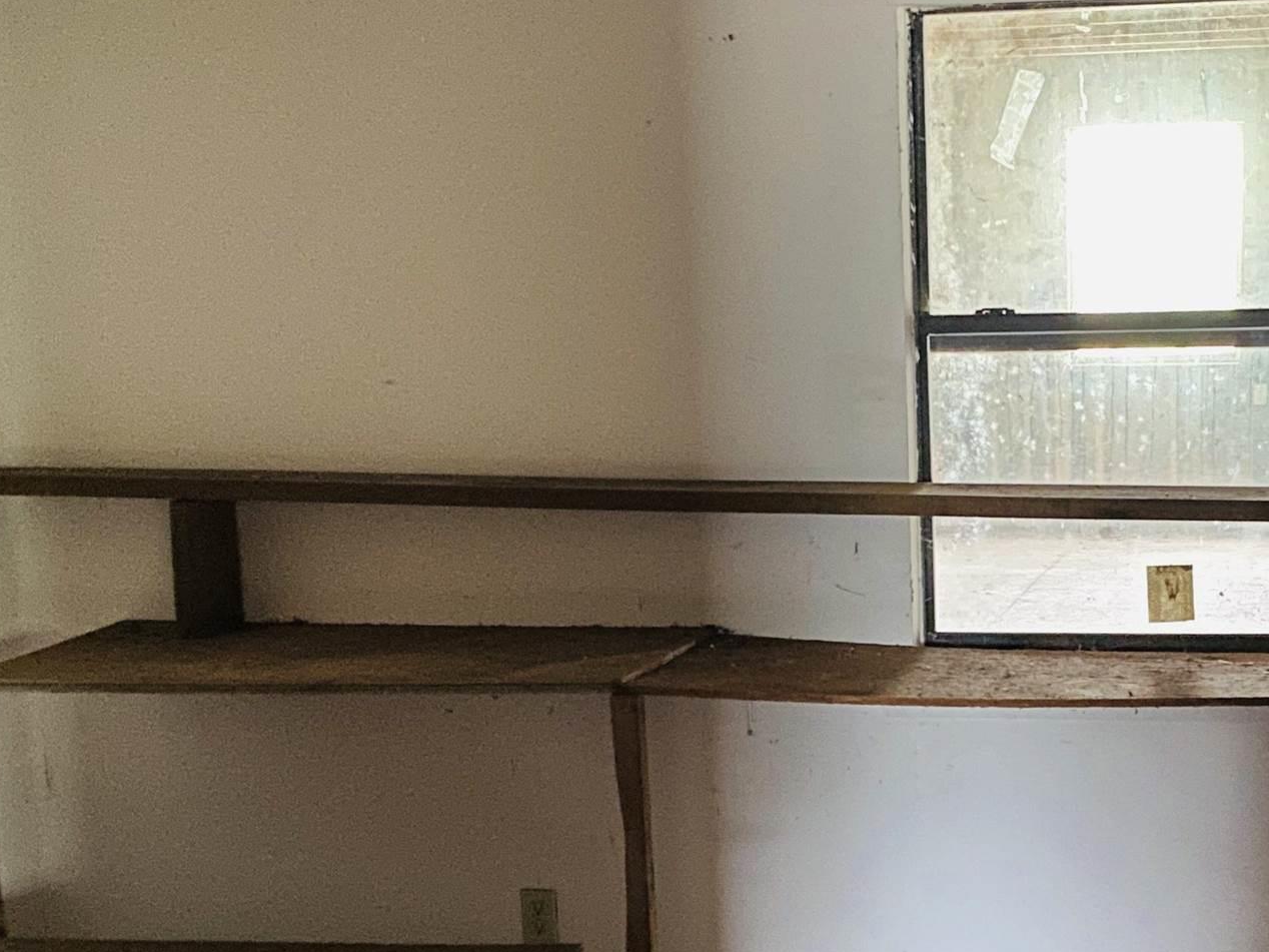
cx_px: 981
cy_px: 732
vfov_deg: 23.0
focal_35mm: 63
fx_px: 2310
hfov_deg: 30.1
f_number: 1.8
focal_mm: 4.25
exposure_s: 1/11
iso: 500
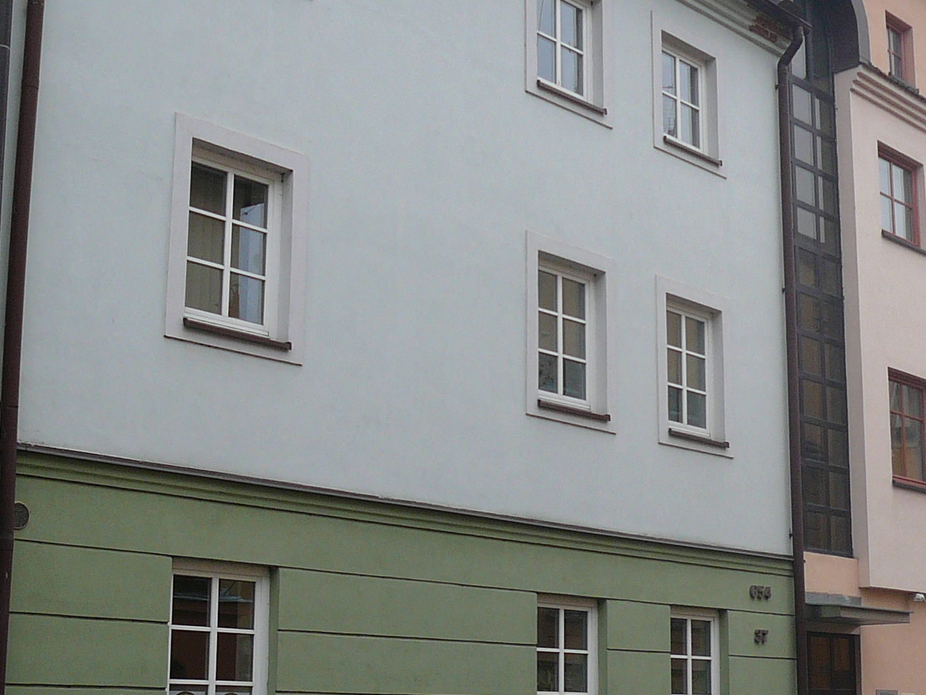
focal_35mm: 61
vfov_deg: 24.0
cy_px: 436
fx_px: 1632
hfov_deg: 31.7
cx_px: 475
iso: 80
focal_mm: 5.2
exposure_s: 1/200
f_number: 2.8
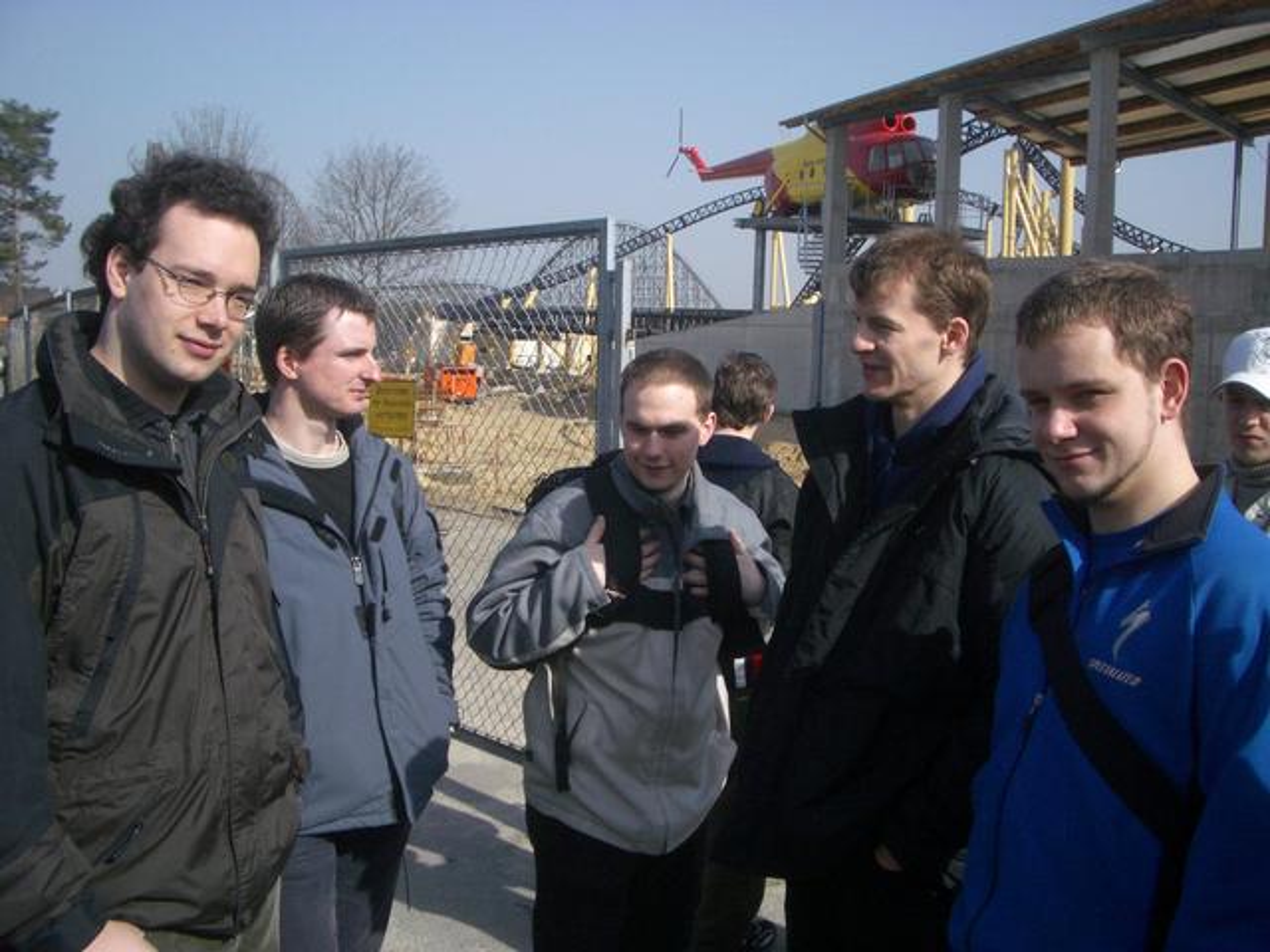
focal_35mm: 35
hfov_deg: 52.6
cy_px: 476
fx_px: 1284
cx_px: 635
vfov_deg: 40.7
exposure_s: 1/800
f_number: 4.3
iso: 100
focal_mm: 5.8
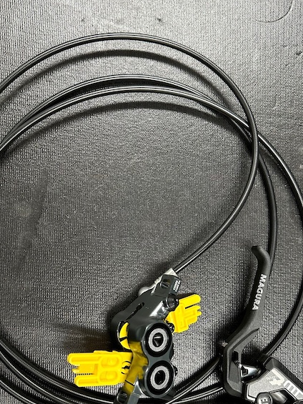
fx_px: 397
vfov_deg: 53.6
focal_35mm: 34
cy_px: 243
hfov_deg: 41.8
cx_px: 140
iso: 200
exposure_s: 1/60
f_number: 1.78
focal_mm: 6.86
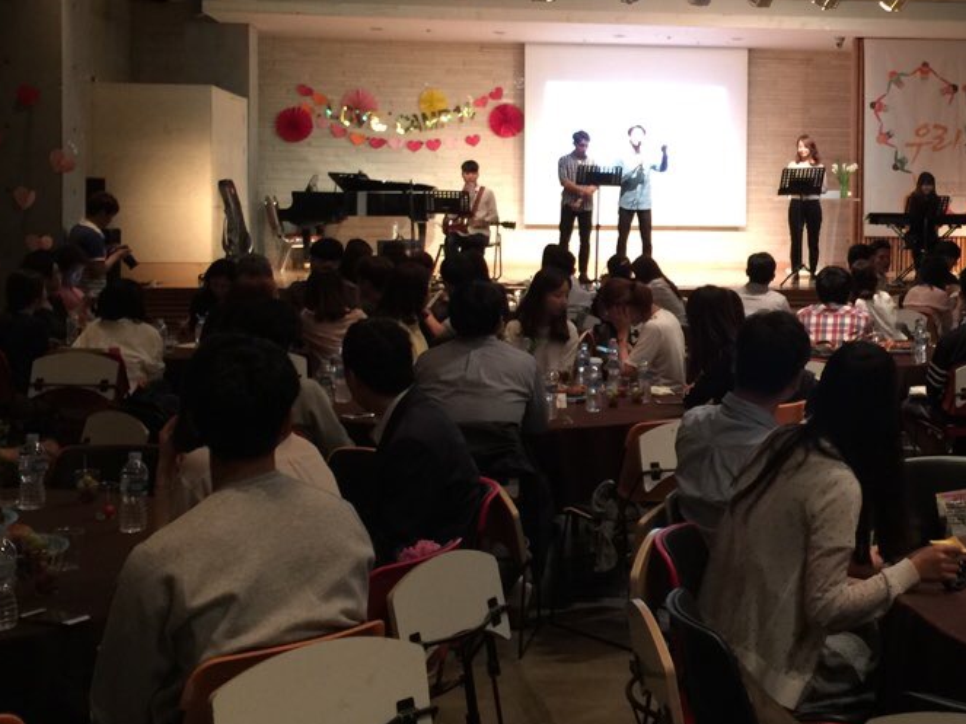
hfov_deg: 33.7
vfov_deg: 26.0
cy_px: 268
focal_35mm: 56
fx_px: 1562
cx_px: 723
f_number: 2.2
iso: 64
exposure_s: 1/4
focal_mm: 4.15
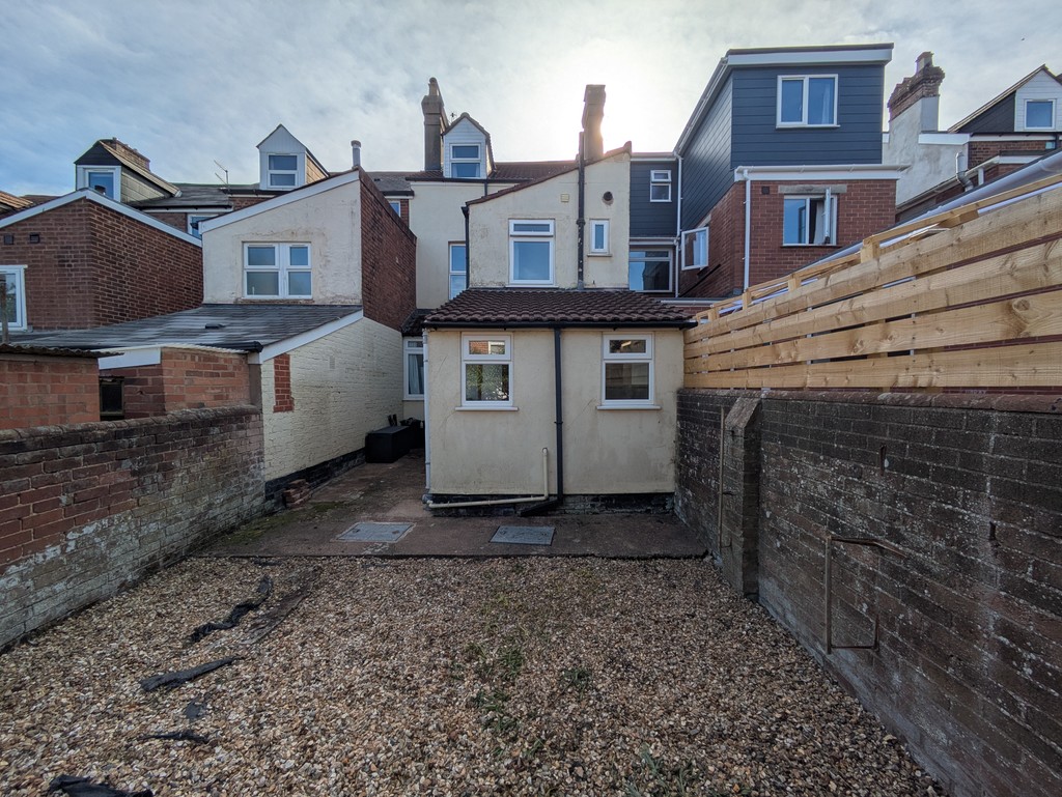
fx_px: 430
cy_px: 398
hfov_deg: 102.0
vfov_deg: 85.7
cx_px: 531
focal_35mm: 14
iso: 32
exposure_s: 1/2747
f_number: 2.2
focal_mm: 1.83
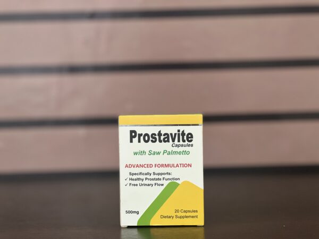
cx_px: 160
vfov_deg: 19.1
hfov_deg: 25.3
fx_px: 710
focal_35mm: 77
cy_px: 120
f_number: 2.8
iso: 320
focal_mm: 9
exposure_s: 1/33
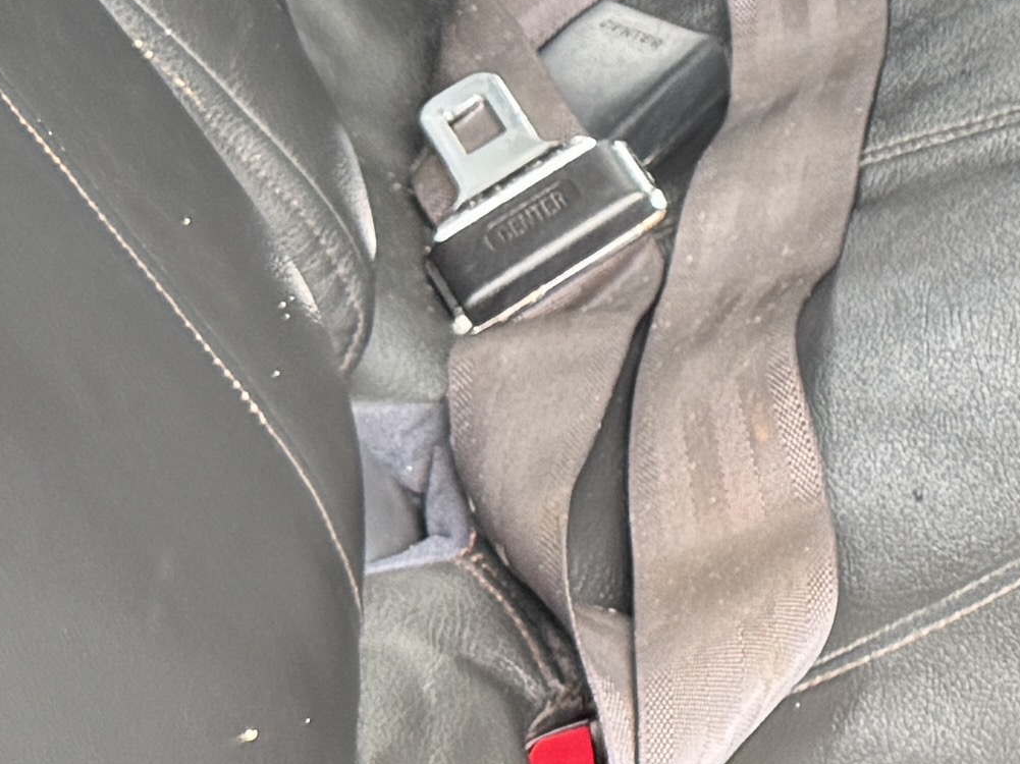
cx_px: 1867
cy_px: -368
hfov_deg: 13.0
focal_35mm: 137
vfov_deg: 10.5
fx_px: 4035
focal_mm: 6.76
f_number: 1.78
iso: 200
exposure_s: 1/99
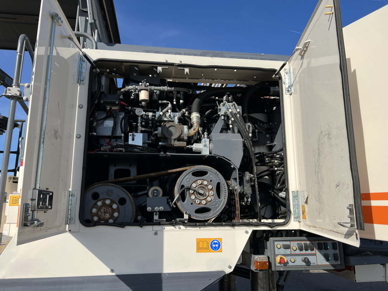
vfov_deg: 53.1
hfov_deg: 67.3
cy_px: 146
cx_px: 194
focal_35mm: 26
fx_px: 291
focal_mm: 5.7
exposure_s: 1/4630
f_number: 1.5
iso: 50
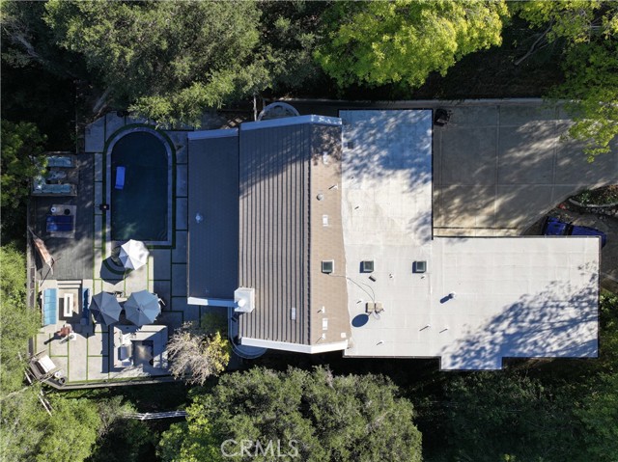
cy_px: 231
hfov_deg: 71.6
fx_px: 428
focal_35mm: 24
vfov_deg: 56.8
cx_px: 309
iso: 180
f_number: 2.8
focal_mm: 12.29
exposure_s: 1/100
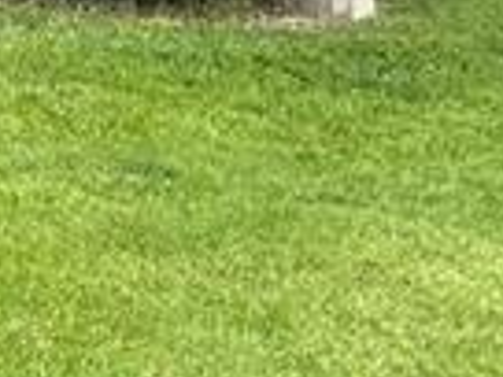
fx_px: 2848
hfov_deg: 8.3
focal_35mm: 196
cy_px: -248
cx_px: -1069
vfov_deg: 7.4
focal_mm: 5.1
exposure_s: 1/266
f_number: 1.6
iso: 40
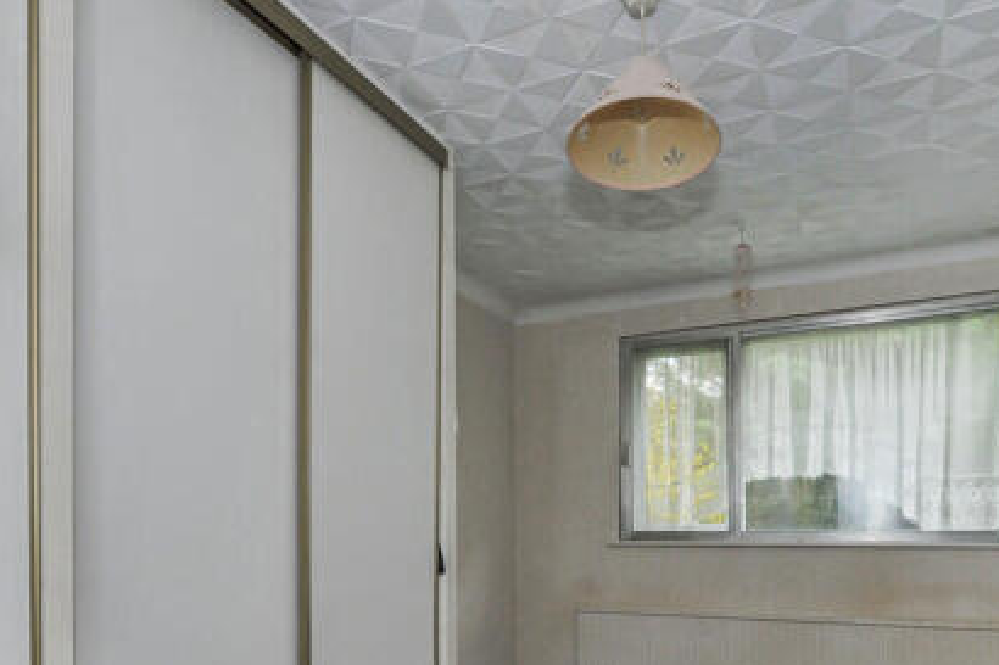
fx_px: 666
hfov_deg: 73.7
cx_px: 524
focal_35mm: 24
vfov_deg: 50.6
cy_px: 509
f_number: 13
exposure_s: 1/8
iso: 400
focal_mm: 10
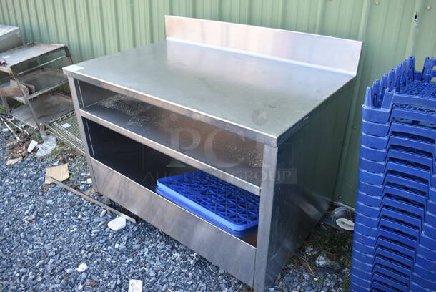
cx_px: 218
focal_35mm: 27
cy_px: 146
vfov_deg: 48.0
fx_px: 327
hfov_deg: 67.3
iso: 360
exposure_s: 1/125
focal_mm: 18
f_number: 5.6
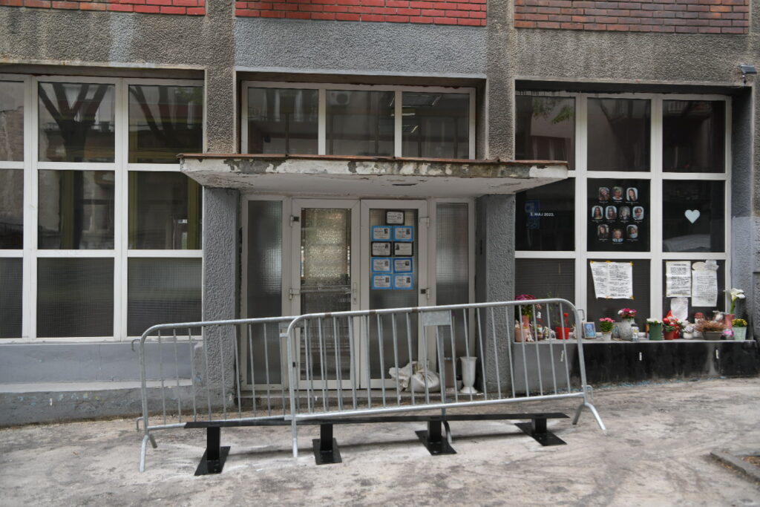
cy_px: 254
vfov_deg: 37.9
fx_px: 739
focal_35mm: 35
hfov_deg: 54.4
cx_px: 380
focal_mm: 35
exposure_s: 1/250
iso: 400
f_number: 4
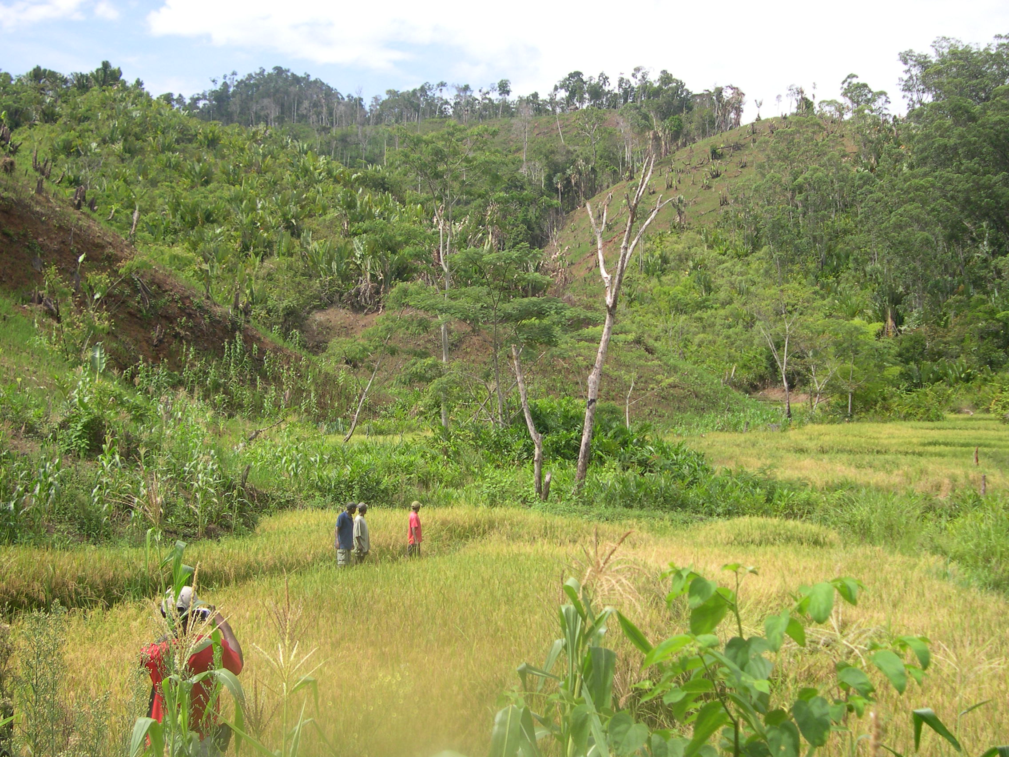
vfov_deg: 34.3
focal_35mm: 42
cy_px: 378
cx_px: 504
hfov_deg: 44.8
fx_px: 1224
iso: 100
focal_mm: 9
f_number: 2.9
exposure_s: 1/638
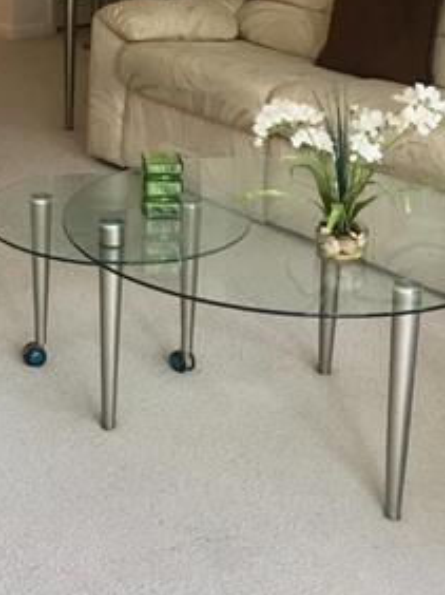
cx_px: -44
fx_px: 1356
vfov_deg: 24.1
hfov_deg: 18.0
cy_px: 74
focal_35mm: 79
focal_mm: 4.15
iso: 25
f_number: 2.2
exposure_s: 1/40
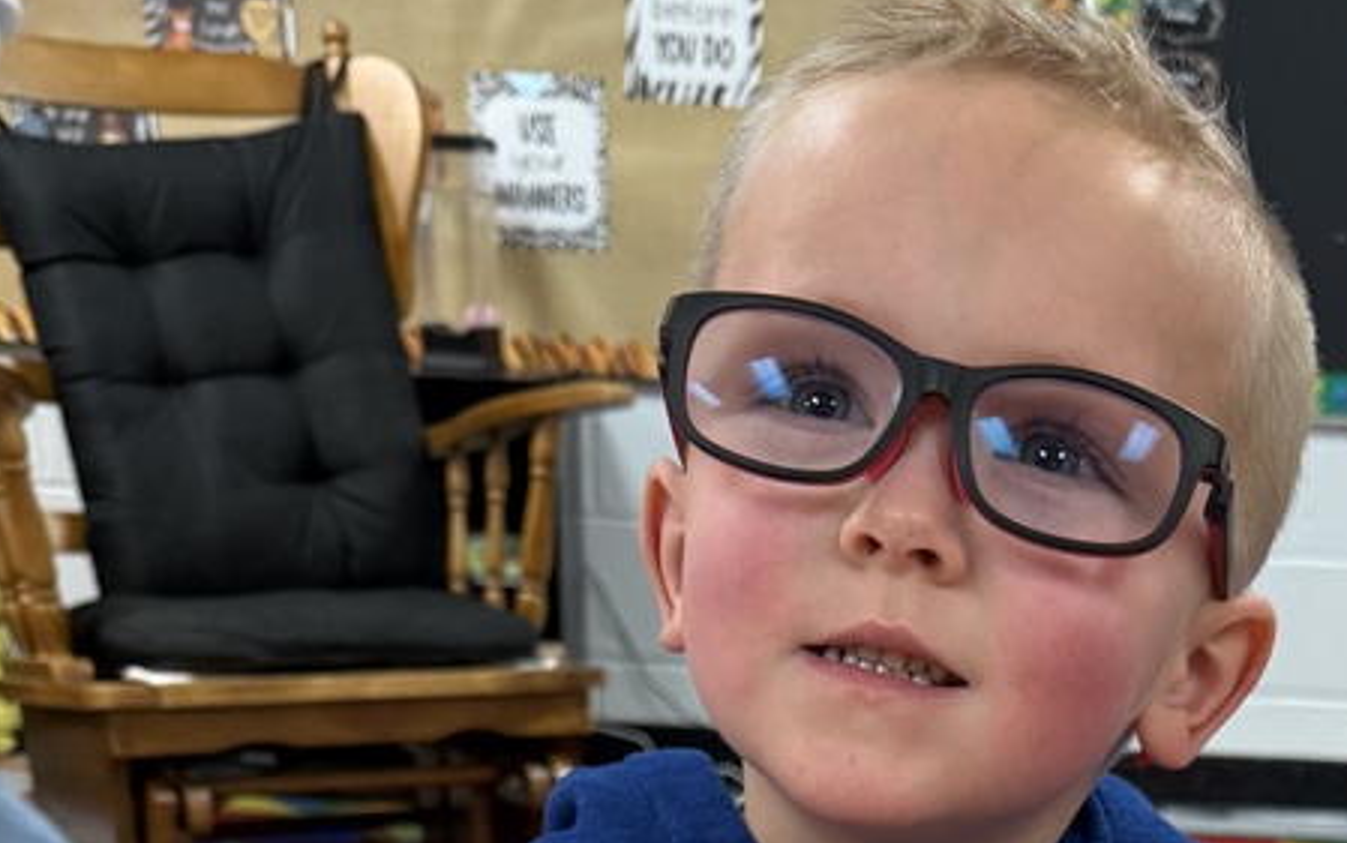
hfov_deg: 34.6
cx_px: 960
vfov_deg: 18.3
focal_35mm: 58
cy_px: 1449
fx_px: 2130
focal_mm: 6.76
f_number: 1.78
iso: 200
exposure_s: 1/60
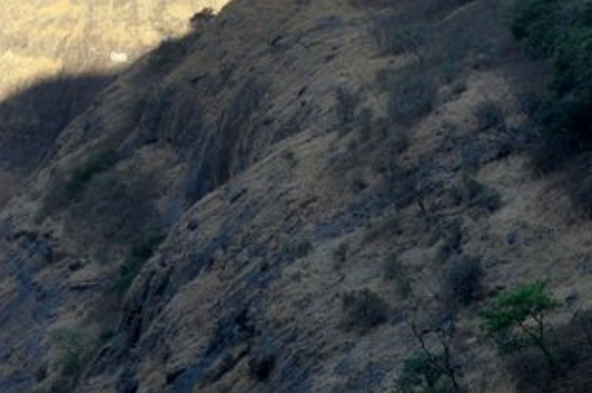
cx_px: -145
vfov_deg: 11.5
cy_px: 130
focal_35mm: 119
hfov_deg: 16.4
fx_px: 1955
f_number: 7.1
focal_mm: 24
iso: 250
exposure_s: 1/200
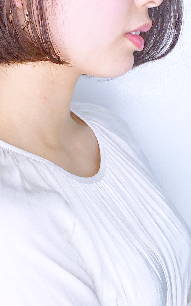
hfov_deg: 18.9
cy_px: 153
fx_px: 574
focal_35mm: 69
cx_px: 89
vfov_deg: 29.8
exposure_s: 1/148
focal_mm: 4.25
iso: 32
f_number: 1.8
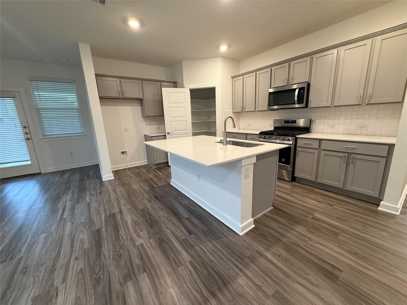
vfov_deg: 85.7
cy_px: 152
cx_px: 204
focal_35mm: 14
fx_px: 165
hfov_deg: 102.1
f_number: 2.2
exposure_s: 1/60
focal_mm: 2.22
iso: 200
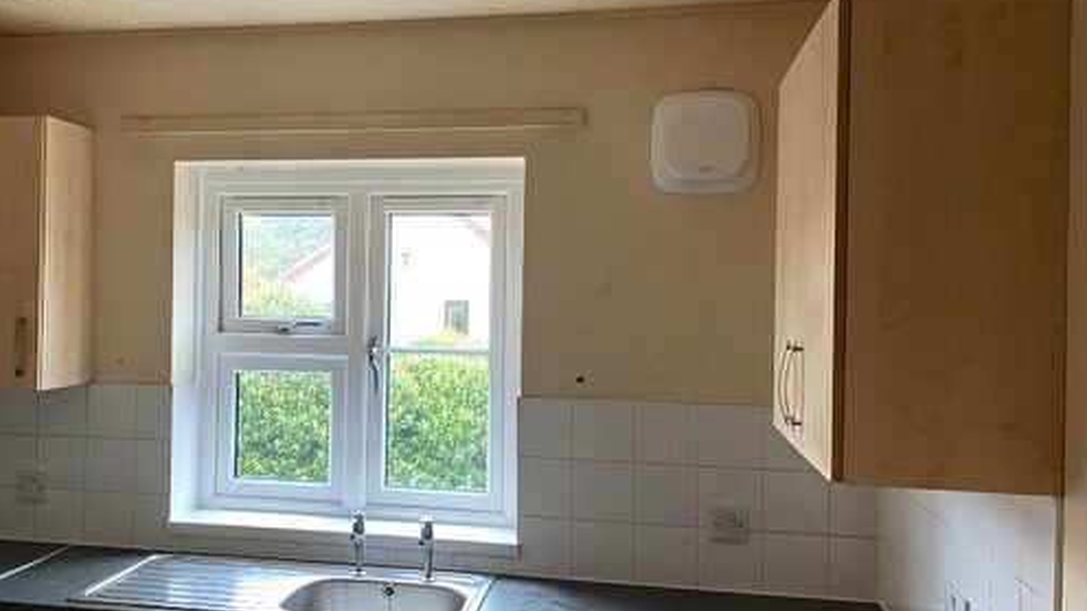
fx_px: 1153
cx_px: 344
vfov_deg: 29.7
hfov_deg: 49.4
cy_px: 297
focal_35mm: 40
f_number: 1.8
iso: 200
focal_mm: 4.25
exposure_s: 1/50
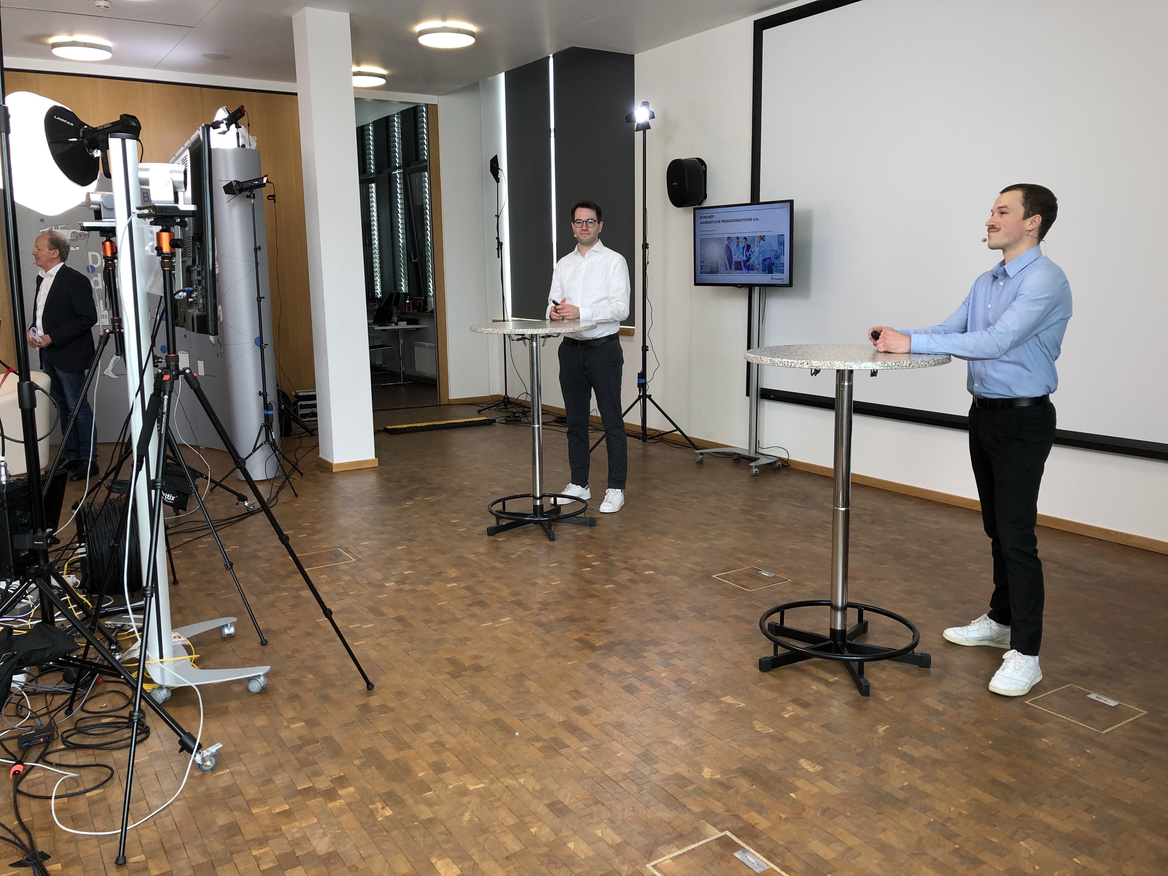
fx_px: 945
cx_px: 584
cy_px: 438
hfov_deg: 63.4
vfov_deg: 49.7
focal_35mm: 28
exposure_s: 1/100
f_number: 1.8
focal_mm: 3.99
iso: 32
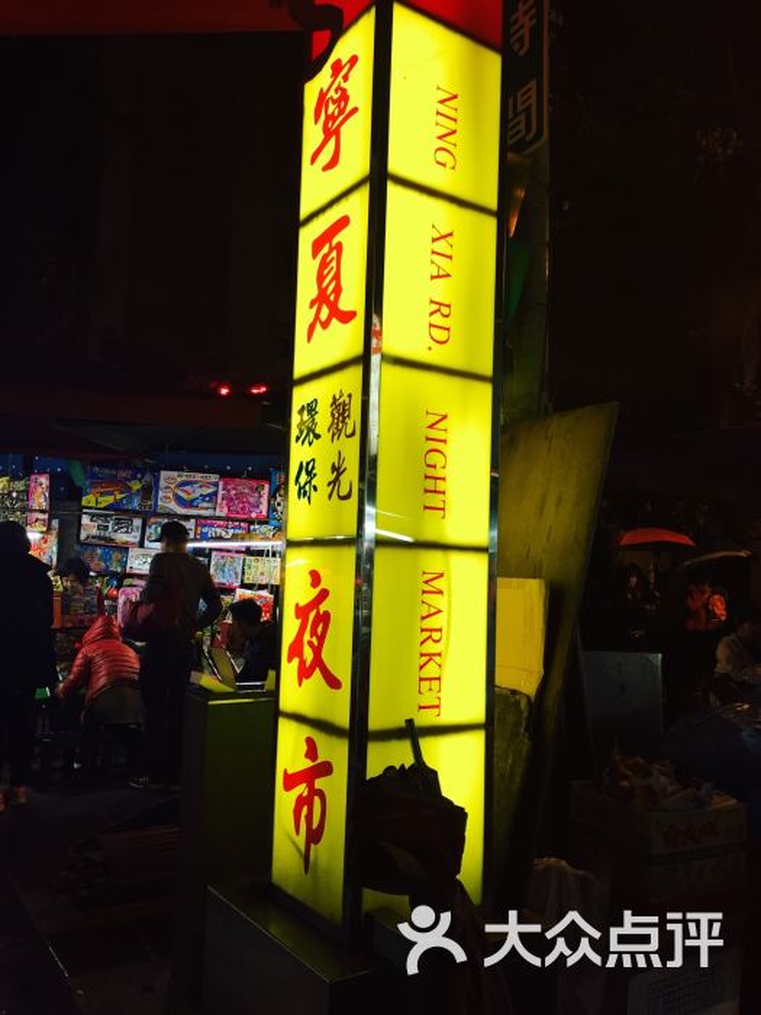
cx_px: 380
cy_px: 508
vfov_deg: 61.7
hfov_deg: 48.2
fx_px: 850
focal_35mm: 29
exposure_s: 1/30
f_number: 2.2
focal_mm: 4.15
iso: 50
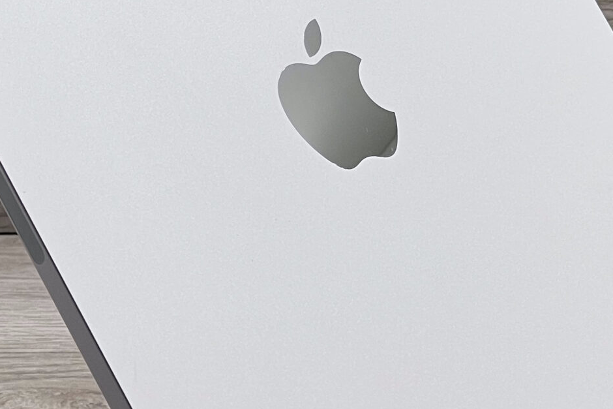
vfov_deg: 6.3
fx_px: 3712
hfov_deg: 9.4
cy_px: 198
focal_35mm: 218
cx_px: 383
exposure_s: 1/105
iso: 32
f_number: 2.8
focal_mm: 9
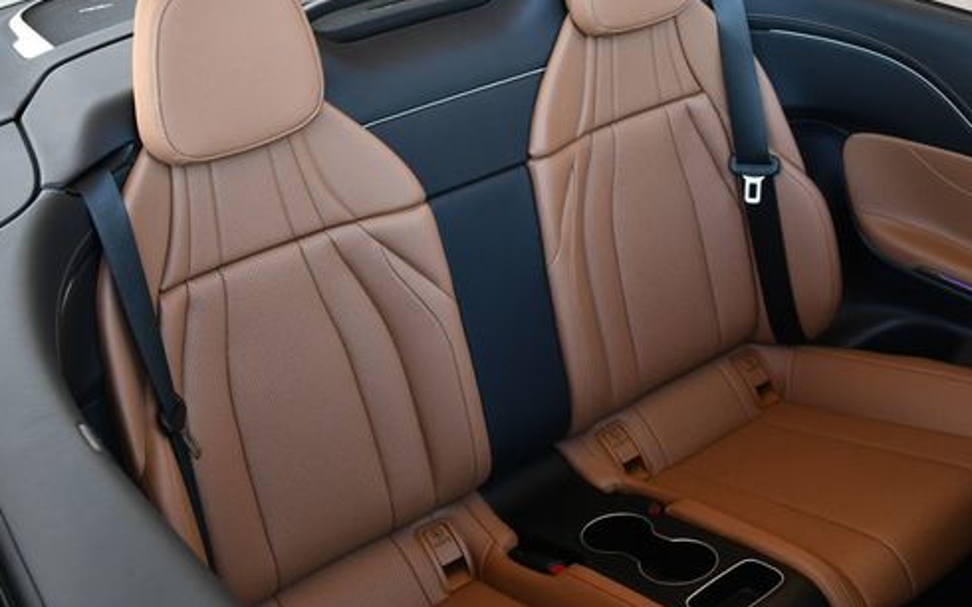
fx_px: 1271
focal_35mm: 48
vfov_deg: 26.8
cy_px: 228
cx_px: 500
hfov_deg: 41.8
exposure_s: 1/250
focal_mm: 18
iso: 500
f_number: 3.5
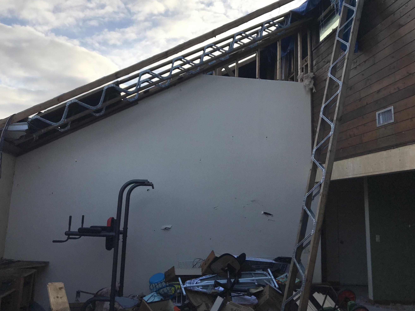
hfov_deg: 56.8
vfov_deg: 44.1
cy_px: 134
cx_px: 209
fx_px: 384
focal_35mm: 32
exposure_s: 1/1350
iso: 20
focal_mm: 3.99
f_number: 1.8
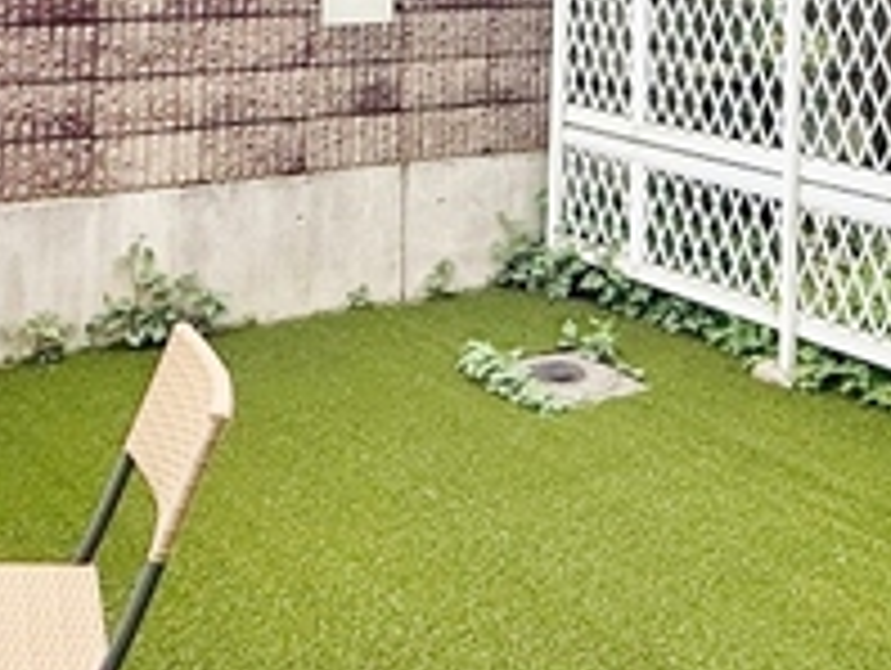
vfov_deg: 24.4
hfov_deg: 36.0
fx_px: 1366
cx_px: 544
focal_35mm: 53
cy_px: -178
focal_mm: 2.22
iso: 64
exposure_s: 1/346
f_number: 2.2
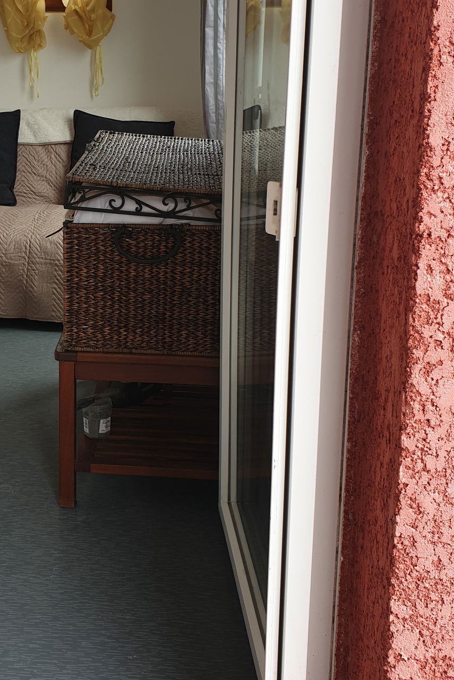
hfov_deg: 29.1
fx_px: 851
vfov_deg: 43.3
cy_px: 257
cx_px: 85
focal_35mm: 45
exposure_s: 1/120
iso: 50
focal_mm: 4.3
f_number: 2.4
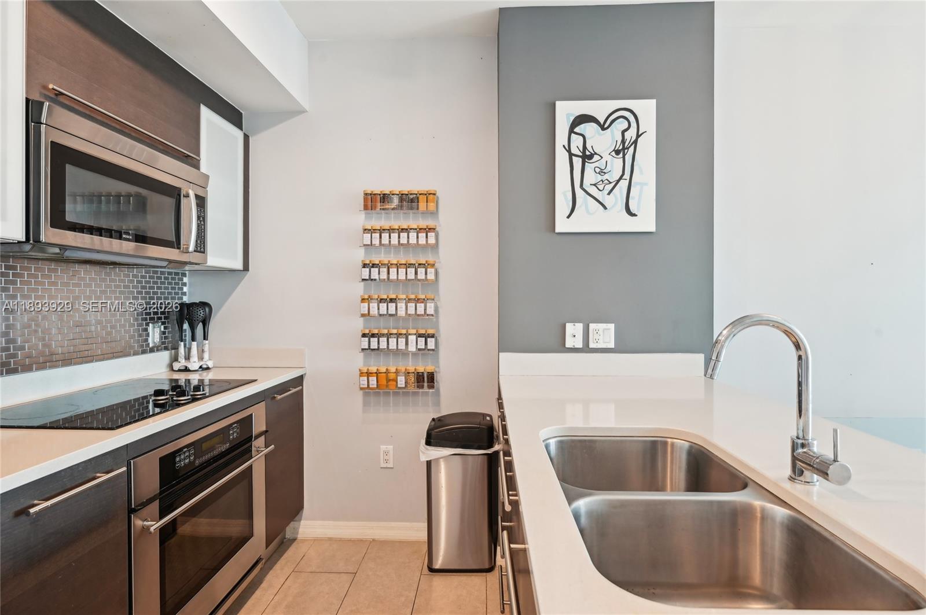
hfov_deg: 90.1
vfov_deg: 67.3
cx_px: 463
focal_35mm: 18
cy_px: 308
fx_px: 462
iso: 400
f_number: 8
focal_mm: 18
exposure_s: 1/8
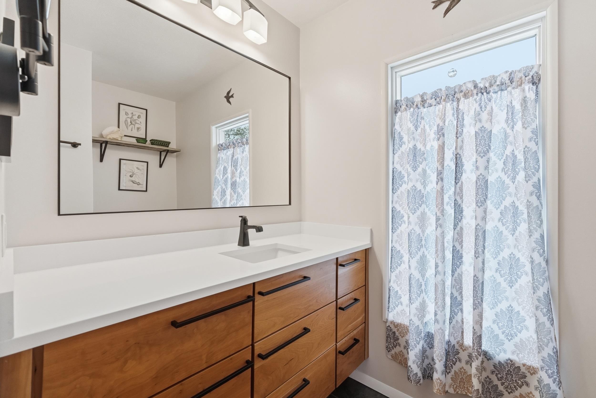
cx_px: 298
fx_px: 261
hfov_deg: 97.6
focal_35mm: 16
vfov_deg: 74.6
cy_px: 199
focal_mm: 10.5
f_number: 4
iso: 800
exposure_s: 1/4000
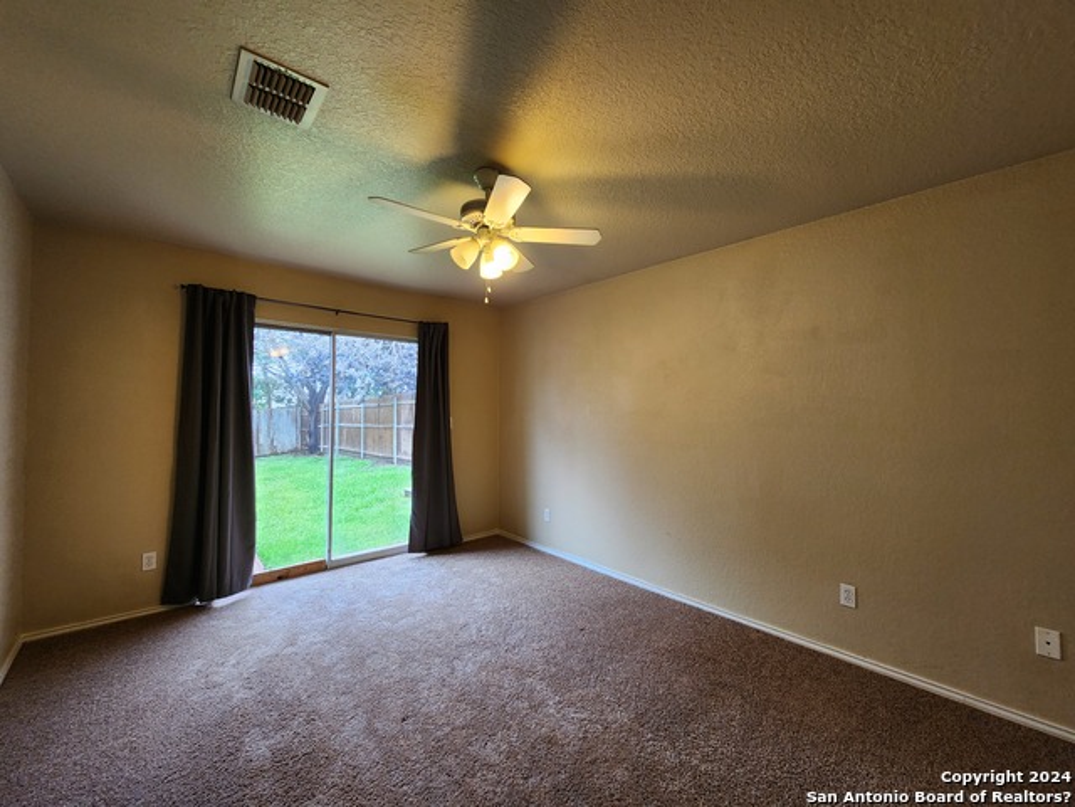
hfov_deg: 106.2
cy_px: 404
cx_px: 538
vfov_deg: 89.9
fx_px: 404
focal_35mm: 13
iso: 160
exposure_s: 1/60
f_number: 2.2
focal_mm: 2.2
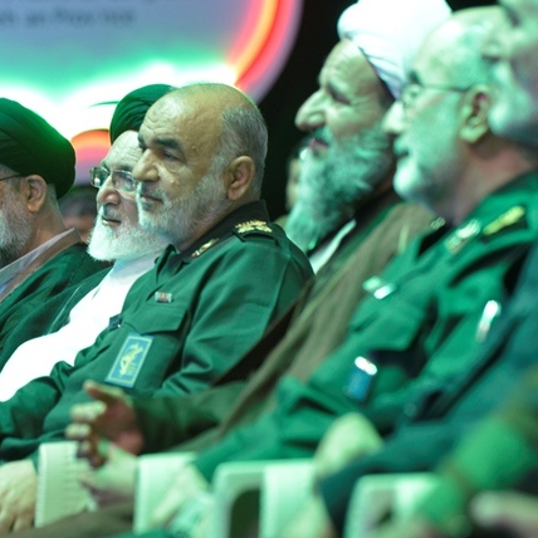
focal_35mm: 318
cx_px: 170
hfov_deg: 5.5
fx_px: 5592
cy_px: 251
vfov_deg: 5.5
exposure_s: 1/50
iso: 2000
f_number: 5
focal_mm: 200
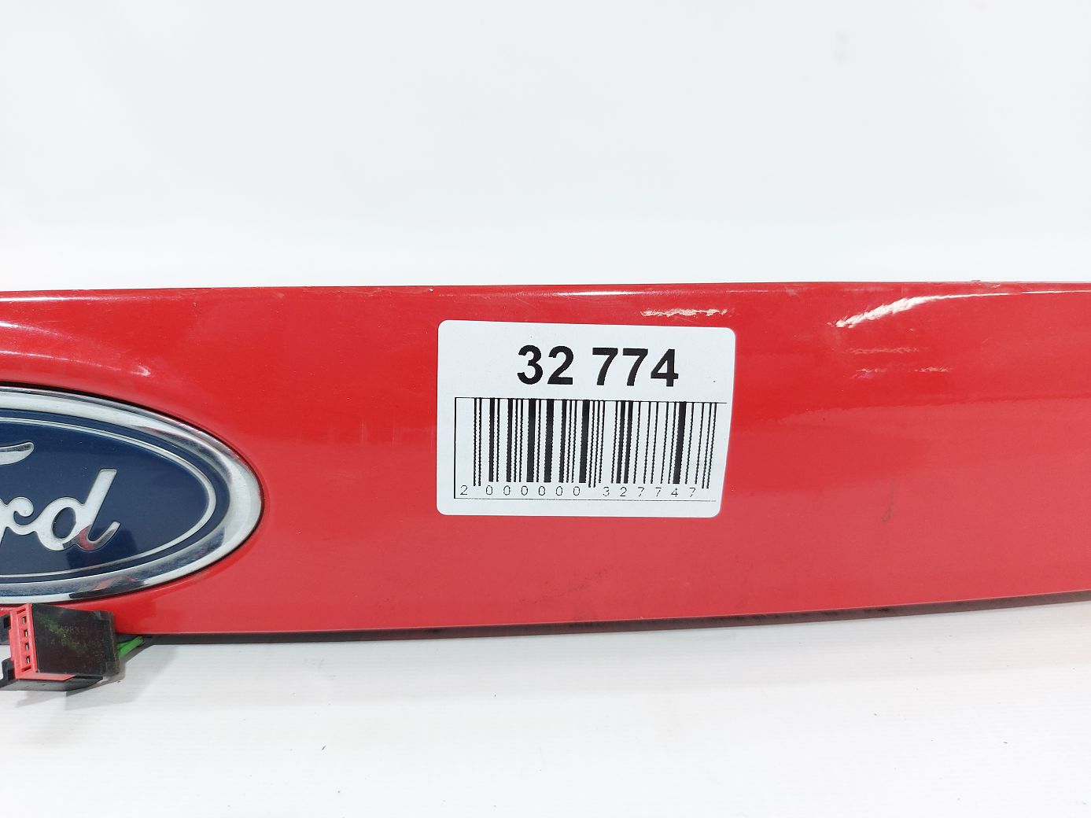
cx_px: 546
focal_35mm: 24
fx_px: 756
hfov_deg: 71.6
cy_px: 409
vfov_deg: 56.8
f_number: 1.8
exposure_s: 1/50
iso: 64
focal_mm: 5.23
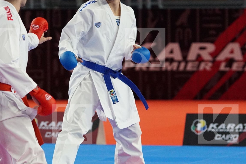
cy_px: 47
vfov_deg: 4.8
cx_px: 72
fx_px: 1941
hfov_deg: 7.2
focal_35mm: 284
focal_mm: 120
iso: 3200
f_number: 2.8
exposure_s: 1/2000
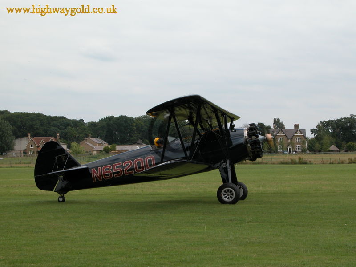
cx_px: 178
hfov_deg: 25.0
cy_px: 134
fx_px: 802
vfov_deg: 18.9
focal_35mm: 78
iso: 100
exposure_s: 1/281
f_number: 6.8
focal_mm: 19.9
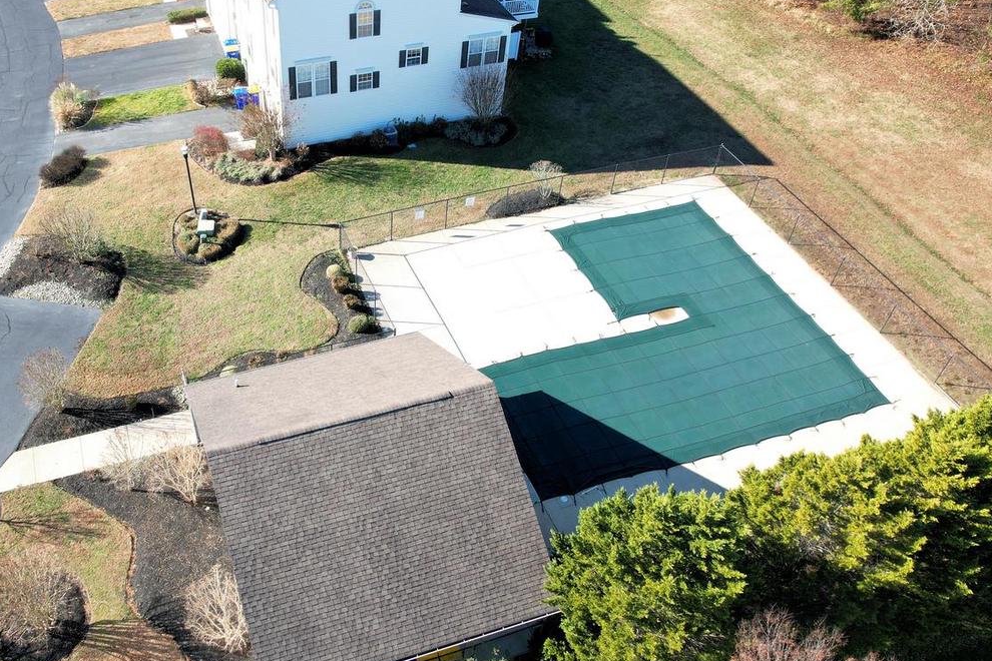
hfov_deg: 57.7
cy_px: 298
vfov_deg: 41.1
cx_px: 351
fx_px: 882
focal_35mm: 32
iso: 100
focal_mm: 8.38
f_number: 2.8
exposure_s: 1/500
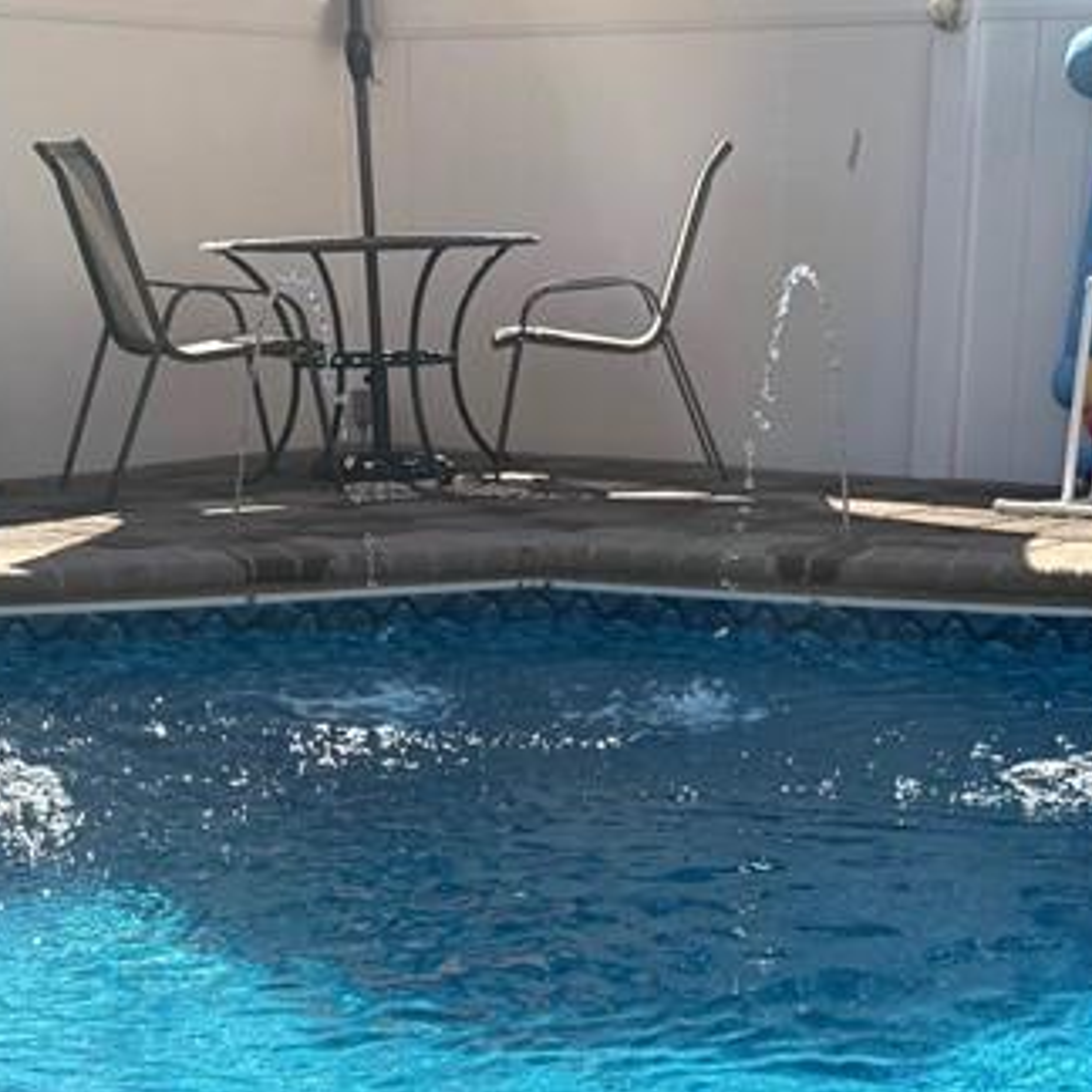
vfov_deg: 25.0
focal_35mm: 67
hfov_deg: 25.7
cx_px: 549
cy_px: 964
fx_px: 2391
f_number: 1.78
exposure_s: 1/4167
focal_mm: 6.76
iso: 80
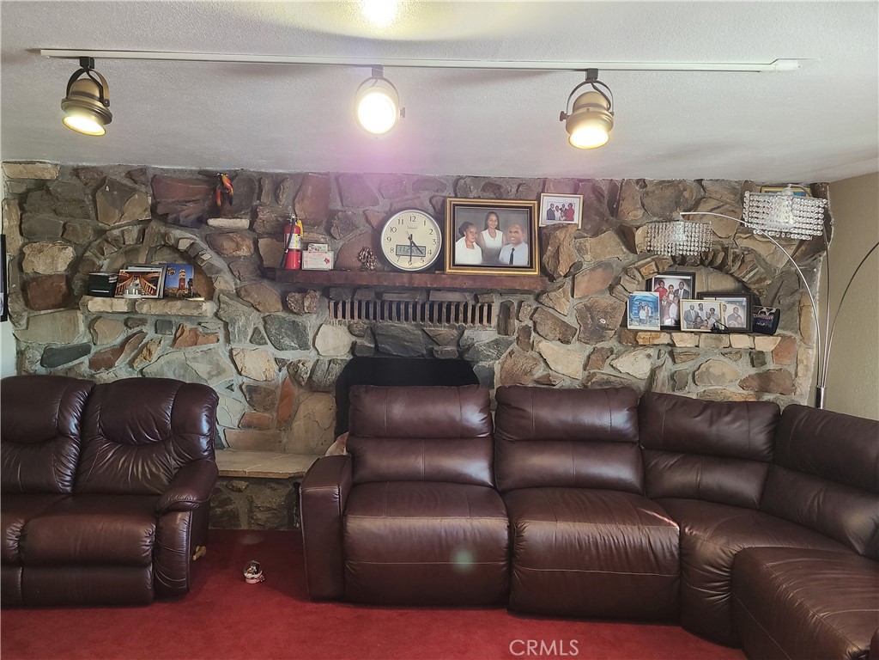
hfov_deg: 67.3
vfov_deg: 53.1
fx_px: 660
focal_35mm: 26
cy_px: 330
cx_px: 440
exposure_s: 1/40
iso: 400
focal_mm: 5.4
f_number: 1.8
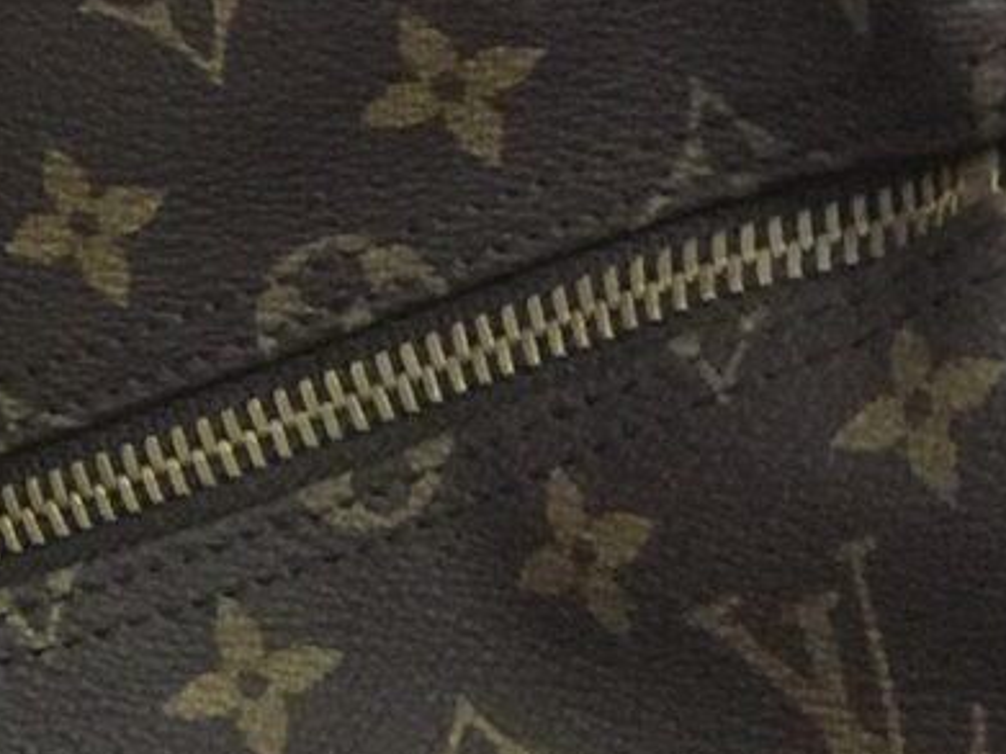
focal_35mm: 190
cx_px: -1688
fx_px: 5520
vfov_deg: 7.8
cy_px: 605
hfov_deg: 9.0
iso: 80
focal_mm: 4.15
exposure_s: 1/15
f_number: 2.2
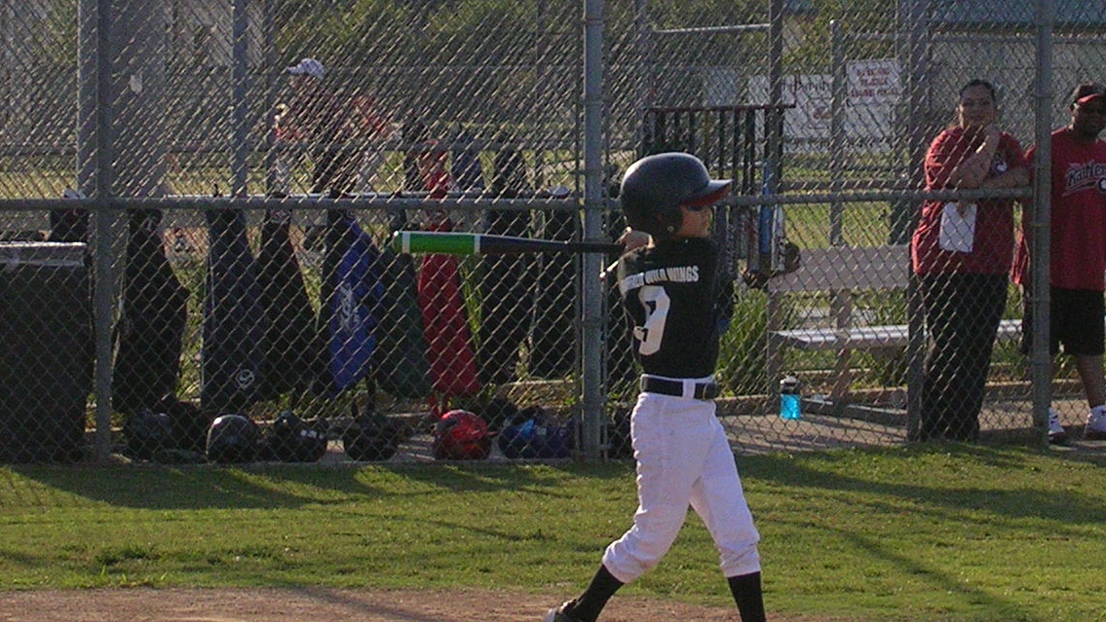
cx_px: 614
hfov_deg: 9.5
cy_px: 146
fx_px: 6629
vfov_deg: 5.4
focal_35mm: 226
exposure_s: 1/620
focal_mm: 17.4
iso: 100
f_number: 4.9
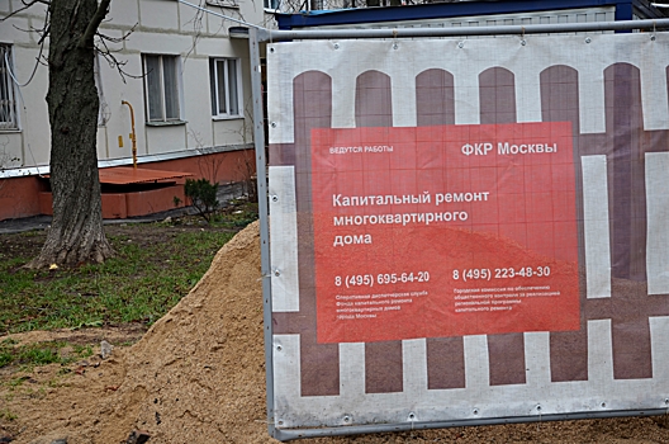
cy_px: 222
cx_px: 334
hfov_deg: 33.5
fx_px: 1113
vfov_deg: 22.5
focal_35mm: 60
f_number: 4.8
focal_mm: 40
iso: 100
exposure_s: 1/13
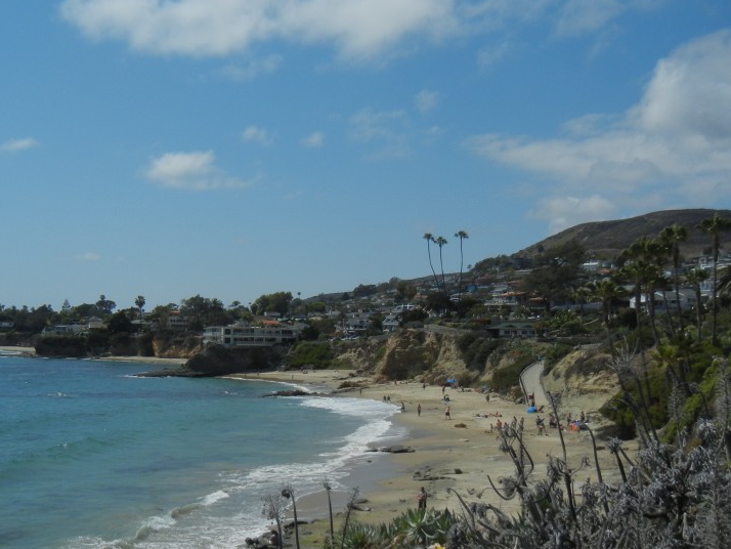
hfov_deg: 43.6
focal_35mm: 43
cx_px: 292
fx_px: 908
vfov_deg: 33.4
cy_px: 347
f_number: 7
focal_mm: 5.4
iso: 160
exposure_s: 1/1116
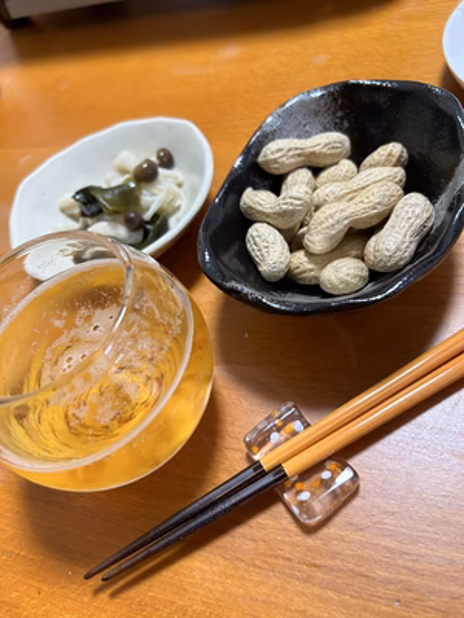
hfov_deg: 53.1
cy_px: 309
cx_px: 232
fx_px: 465
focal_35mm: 26
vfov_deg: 67.3
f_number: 1.5
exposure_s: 1/60
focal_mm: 5.7
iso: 100
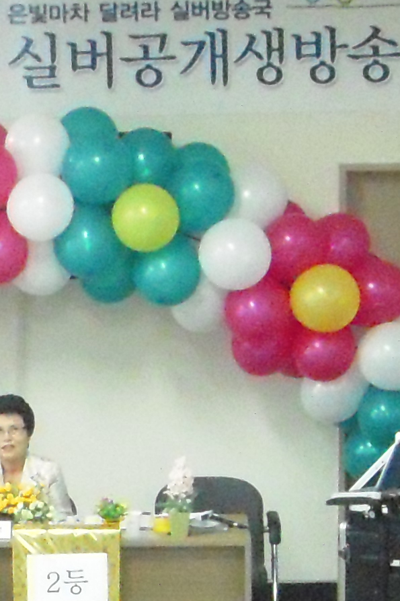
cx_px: -226
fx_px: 2551
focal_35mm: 153
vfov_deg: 13.2
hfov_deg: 8.7
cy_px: 599
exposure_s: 1/60
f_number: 3.3
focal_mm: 6.3
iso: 1600
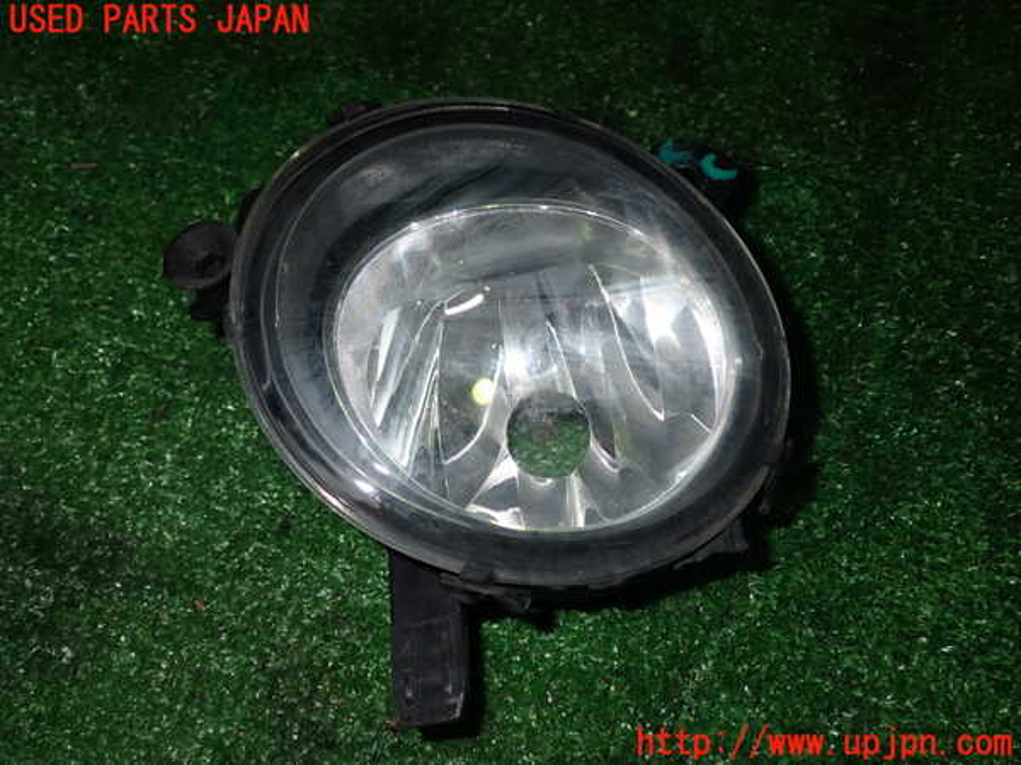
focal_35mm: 38
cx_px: 510
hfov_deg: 49.0
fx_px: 1121
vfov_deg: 37.7
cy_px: 382
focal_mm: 6.83
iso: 200
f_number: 8
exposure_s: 1/40
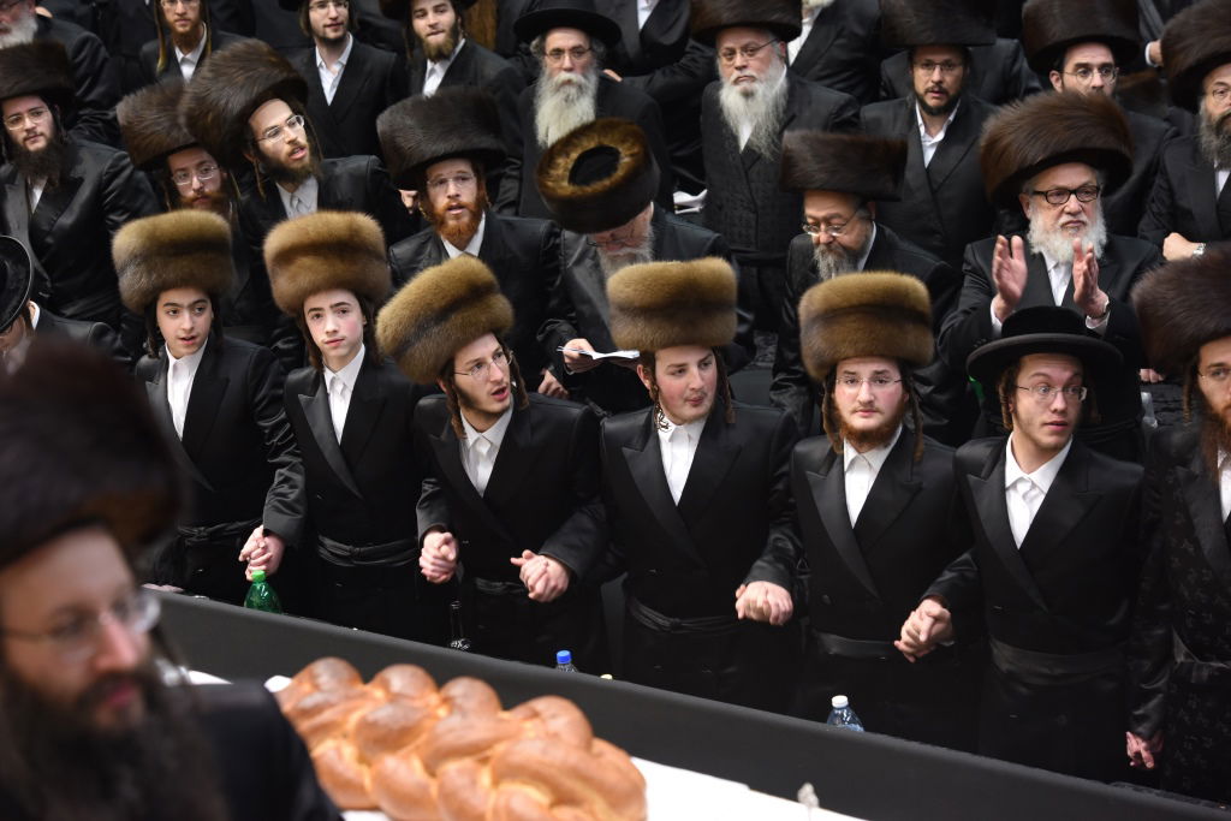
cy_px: 410
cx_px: 616
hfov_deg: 19.5
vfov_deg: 13.0
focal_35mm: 105
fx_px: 3591
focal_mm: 105
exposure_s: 1/125
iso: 2000
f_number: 5.6
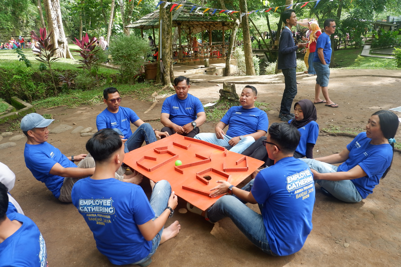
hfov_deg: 73.7
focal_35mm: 24
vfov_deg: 53.1
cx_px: 200
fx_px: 267
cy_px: 134
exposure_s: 1/150
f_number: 4
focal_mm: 16
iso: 200
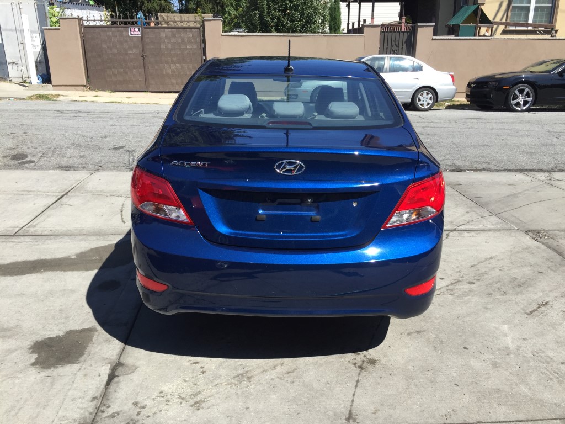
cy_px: 212
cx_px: 282
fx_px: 473
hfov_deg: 61.7
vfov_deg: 48.2
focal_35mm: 29
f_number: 2.2
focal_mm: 4.15
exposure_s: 1/1199
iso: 32
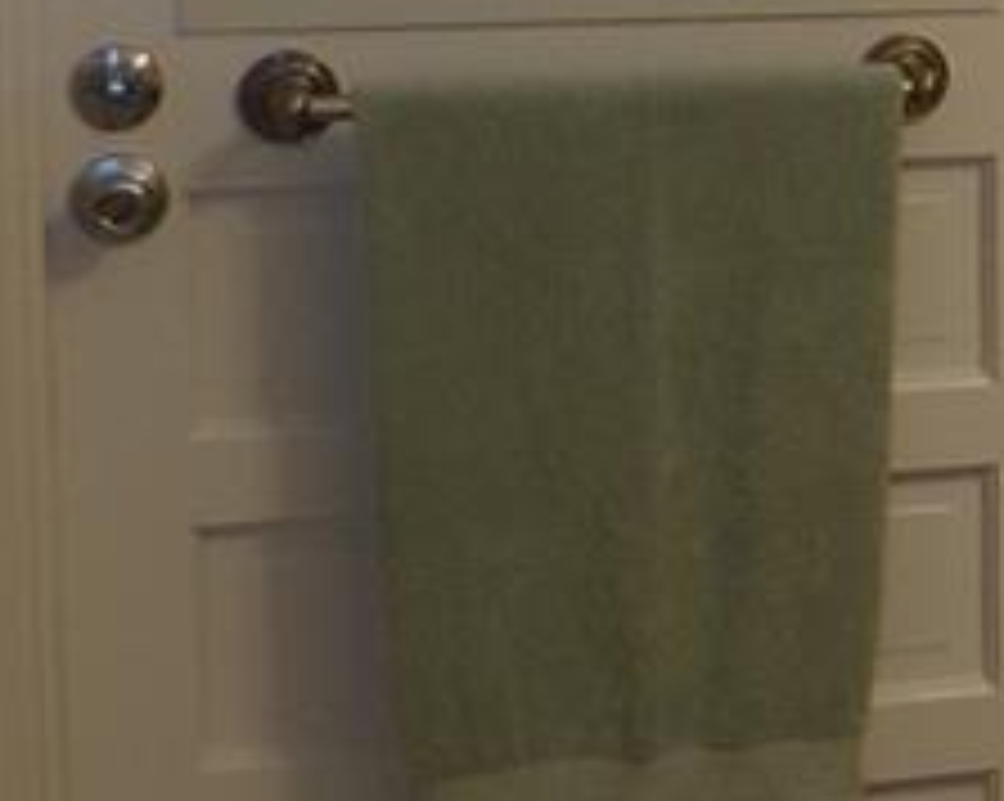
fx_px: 3741
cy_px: -90
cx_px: 1783
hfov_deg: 13.7
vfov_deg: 12.0
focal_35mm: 126
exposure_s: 1/34
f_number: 3
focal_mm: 4.3
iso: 123
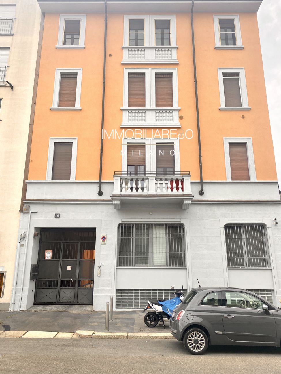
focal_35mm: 26
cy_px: 187
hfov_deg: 53.1
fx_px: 281
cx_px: 140
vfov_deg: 67.3
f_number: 1.8
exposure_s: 1/423
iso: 32
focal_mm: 4.25
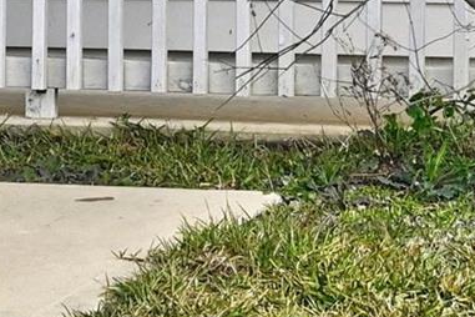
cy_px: -190
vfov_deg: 5.6
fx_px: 3193
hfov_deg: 8.5
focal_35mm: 242
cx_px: -10
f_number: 8
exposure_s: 1/640
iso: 400
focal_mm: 30
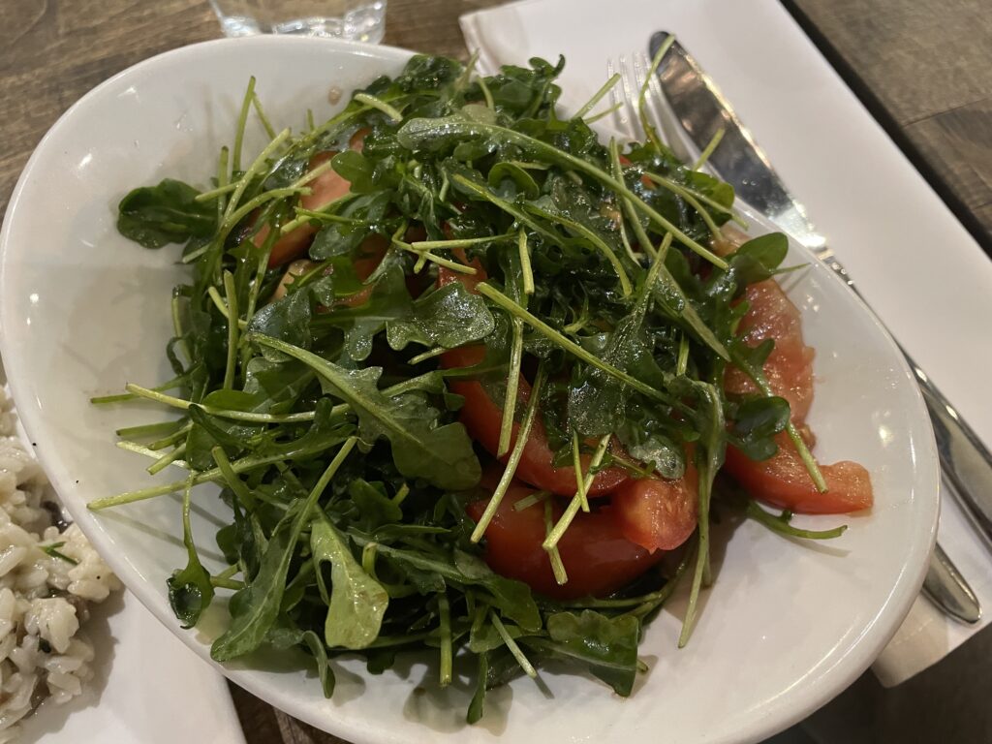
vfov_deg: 53.1
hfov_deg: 67.3
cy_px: 372
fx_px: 745
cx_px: 496
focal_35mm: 26
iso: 640
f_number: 1.6
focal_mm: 4.2
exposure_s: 1/25
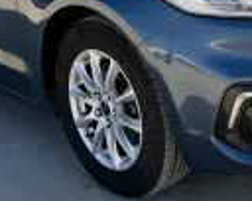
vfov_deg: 21.9
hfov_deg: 28.4
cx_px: 187
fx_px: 491
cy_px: -16
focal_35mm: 66
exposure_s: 1/3759
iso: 100
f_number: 1.78
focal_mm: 6.76
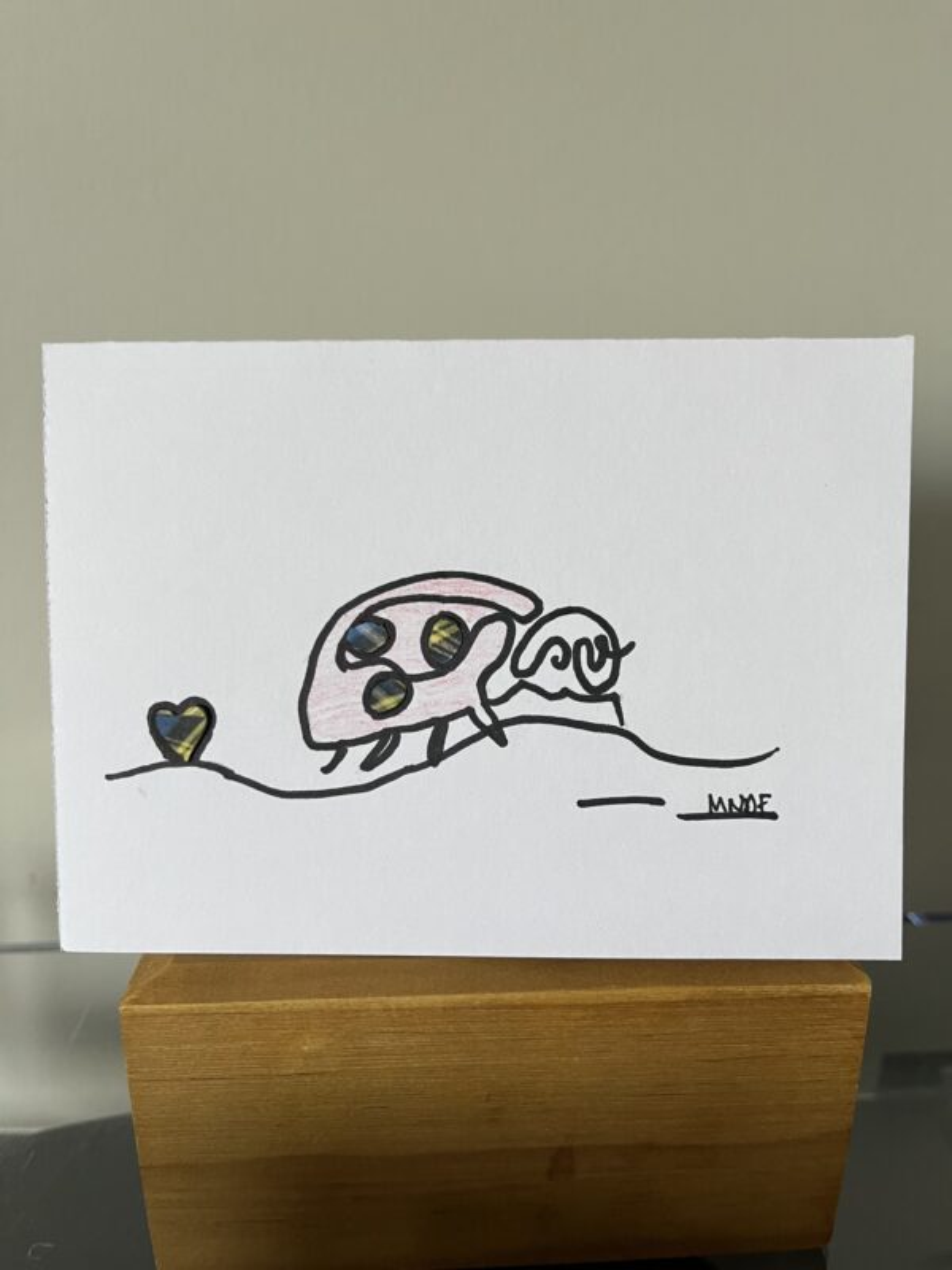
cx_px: 476
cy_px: 635
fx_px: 953
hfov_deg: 53.1
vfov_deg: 67.3
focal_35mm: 26
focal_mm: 5.1
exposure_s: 1/83
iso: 125
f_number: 1.6
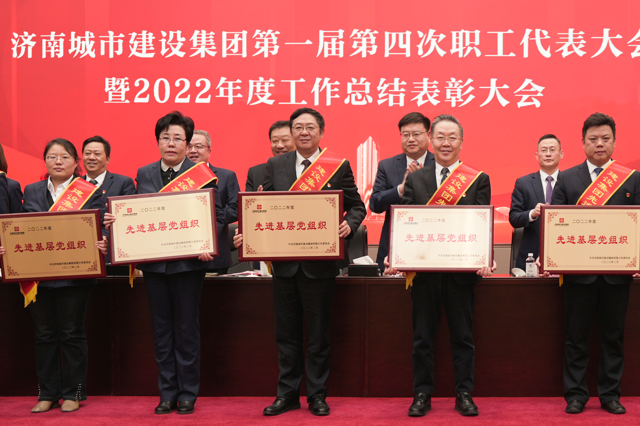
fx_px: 942
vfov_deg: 25.5
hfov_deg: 37.5
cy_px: 213
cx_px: 320
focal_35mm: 53
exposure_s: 1/80
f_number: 2.8
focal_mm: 53
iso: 200
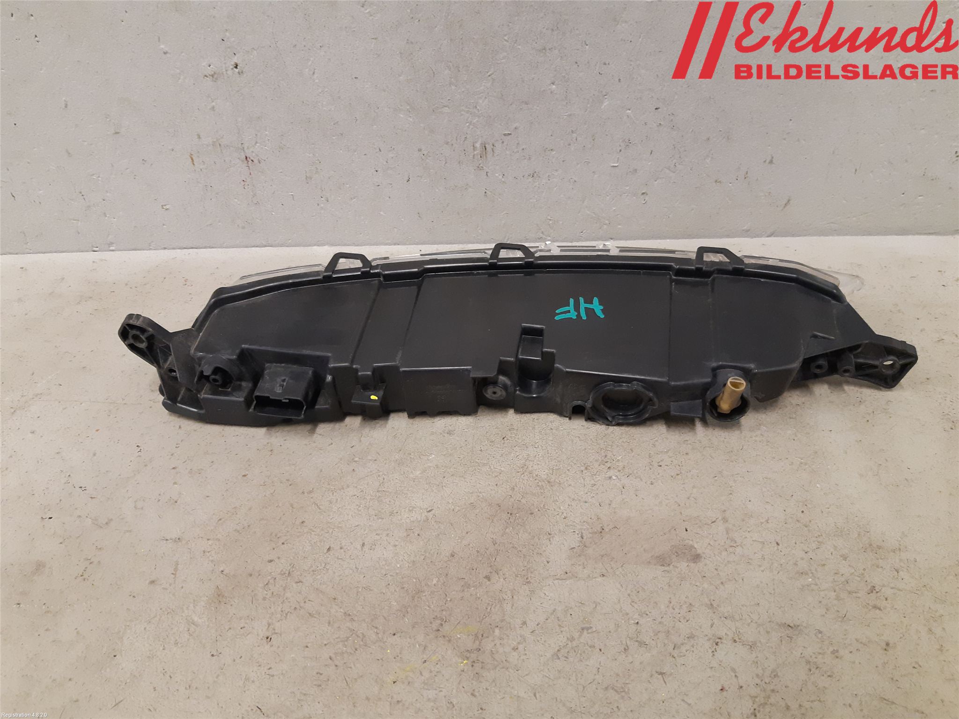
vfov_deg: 53.1
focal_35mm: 26
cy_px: 360
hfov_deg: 67.3
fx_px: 720
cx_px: 480
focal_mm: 3.93
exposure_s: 1/60
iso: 250
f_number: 1.7
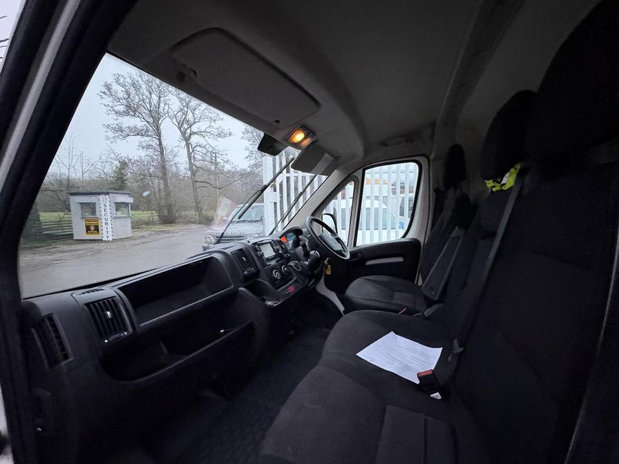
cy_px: 232
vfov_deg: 85.7
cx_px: 310
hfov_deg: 102.1
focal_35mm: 14
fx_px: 250
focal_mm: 2.22
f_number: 2.2
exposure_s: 1/60
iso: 800
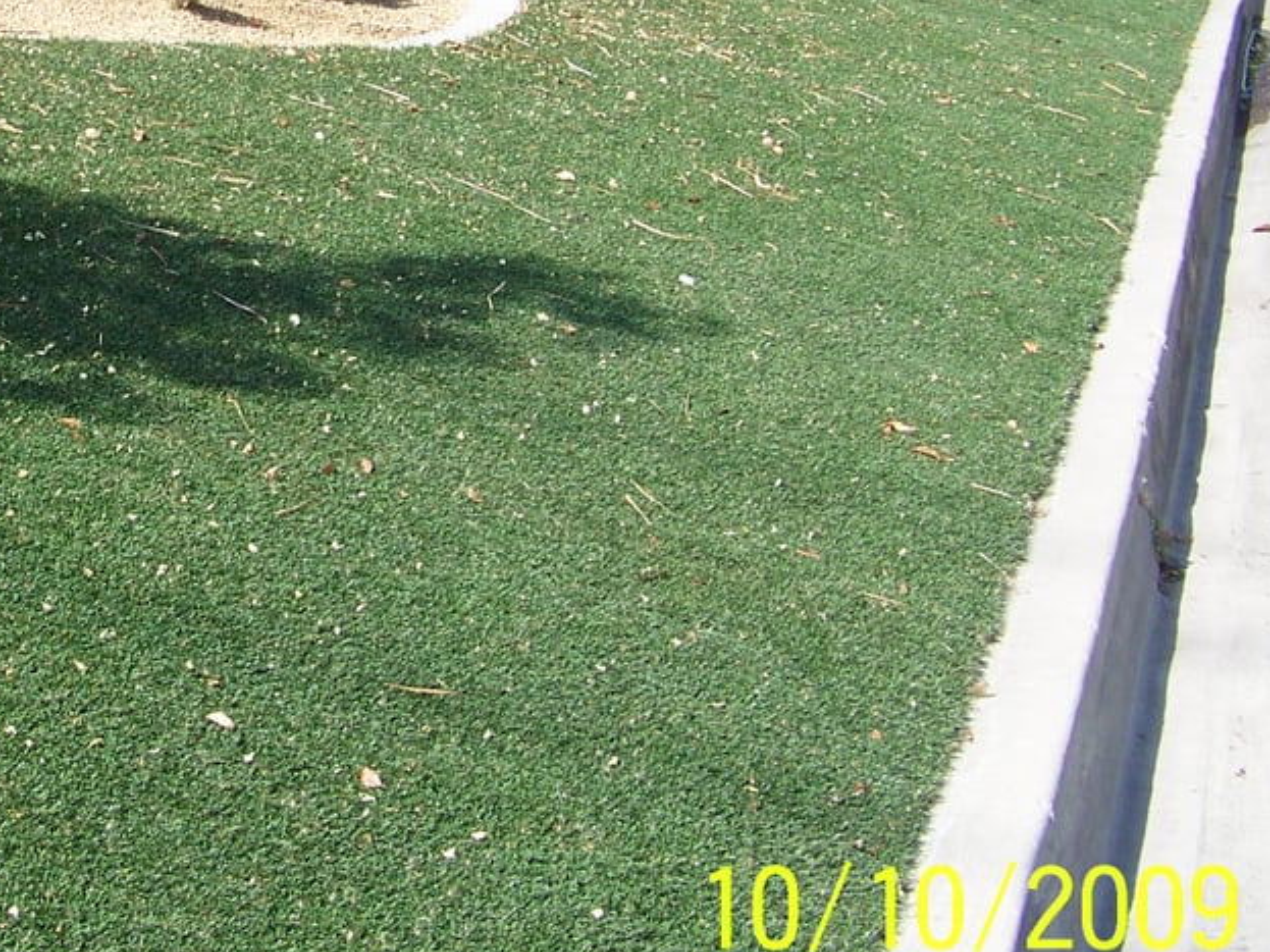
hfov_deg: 24.3
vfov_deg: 18.9
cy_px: 153
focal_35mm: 77
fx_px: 2824
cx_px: 28
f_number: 4
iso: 64
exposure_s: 1/320
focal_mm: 5.85
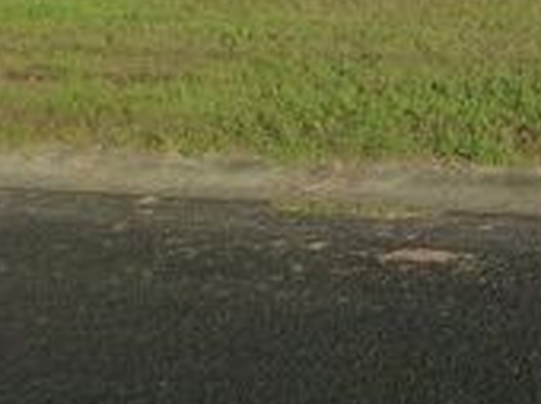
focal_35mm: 97
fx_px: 1514
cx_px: 595
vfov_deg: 14.5
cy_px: -134
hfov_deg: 19.4
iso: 160
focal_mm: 5.4
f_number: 4
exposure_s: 1/500
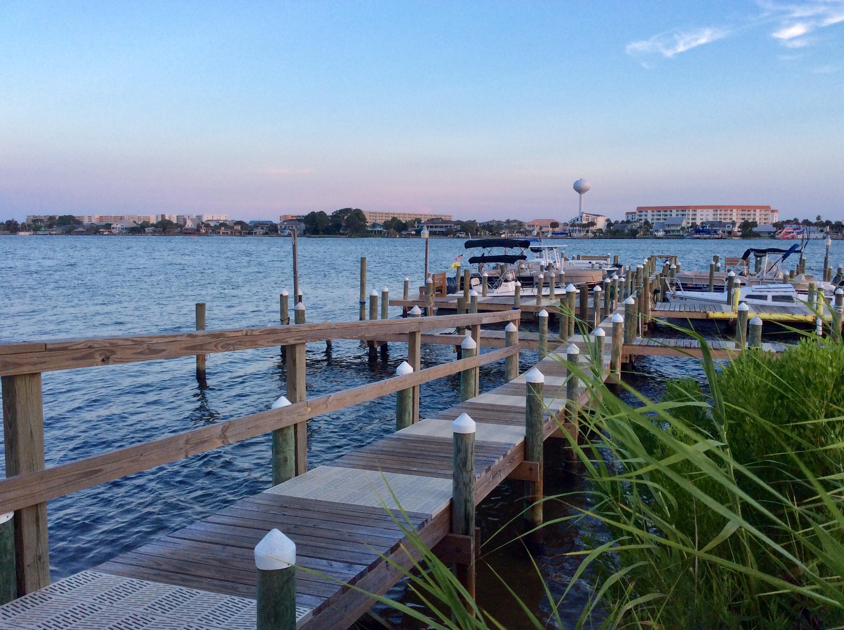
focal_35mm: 32
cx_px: 422
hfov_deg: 56.9
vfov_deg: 44.1
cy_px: 315
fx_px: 779
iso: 32
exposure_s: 1/149
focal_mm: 3.3
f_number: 2.4
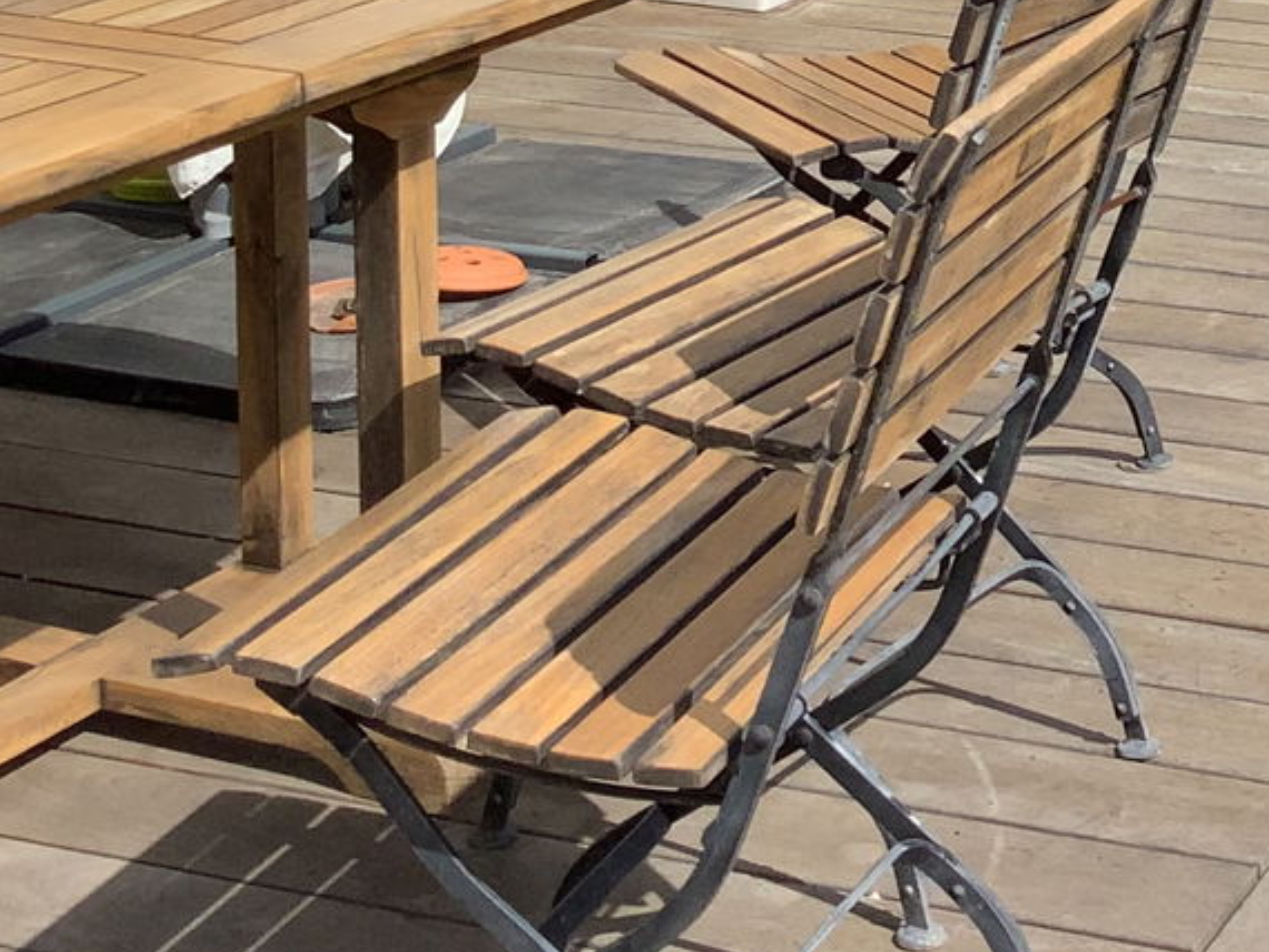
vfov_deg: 16.1
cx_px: 1496
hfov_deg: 21.1
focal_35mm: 87
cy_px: -262
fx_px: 3191
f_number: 2.4
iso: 25
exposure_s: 1/1664
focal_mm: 3.3
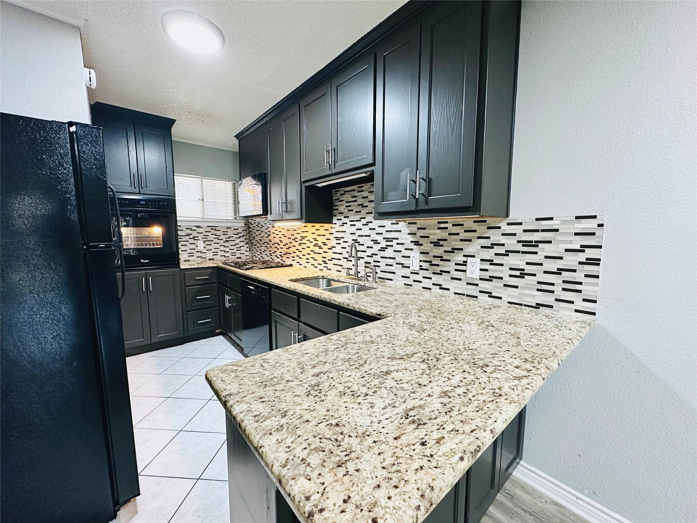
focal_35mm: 14
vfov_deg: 85.7
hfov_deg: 102.1
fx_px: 282
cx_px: 348
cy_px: 262
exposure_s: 1/60
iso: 500
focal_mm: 2.22
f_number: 2.2
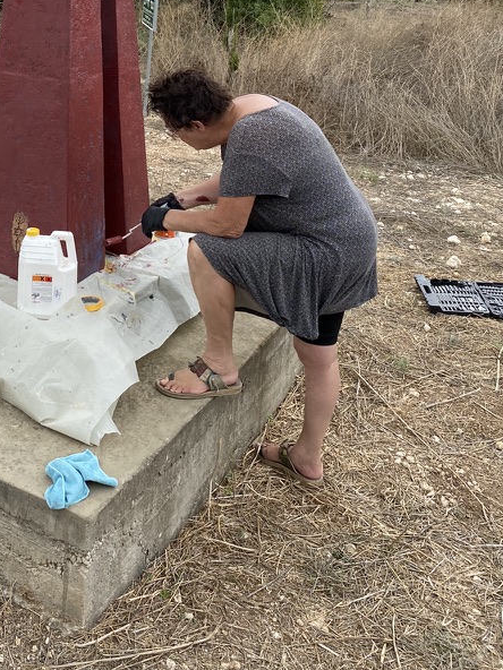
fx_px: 872
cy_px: 94
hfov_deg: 31.0
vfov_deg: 39.6
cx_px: 69
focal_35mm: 45
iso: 32
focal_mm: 4.25
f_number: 1.8
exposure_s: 1/1484
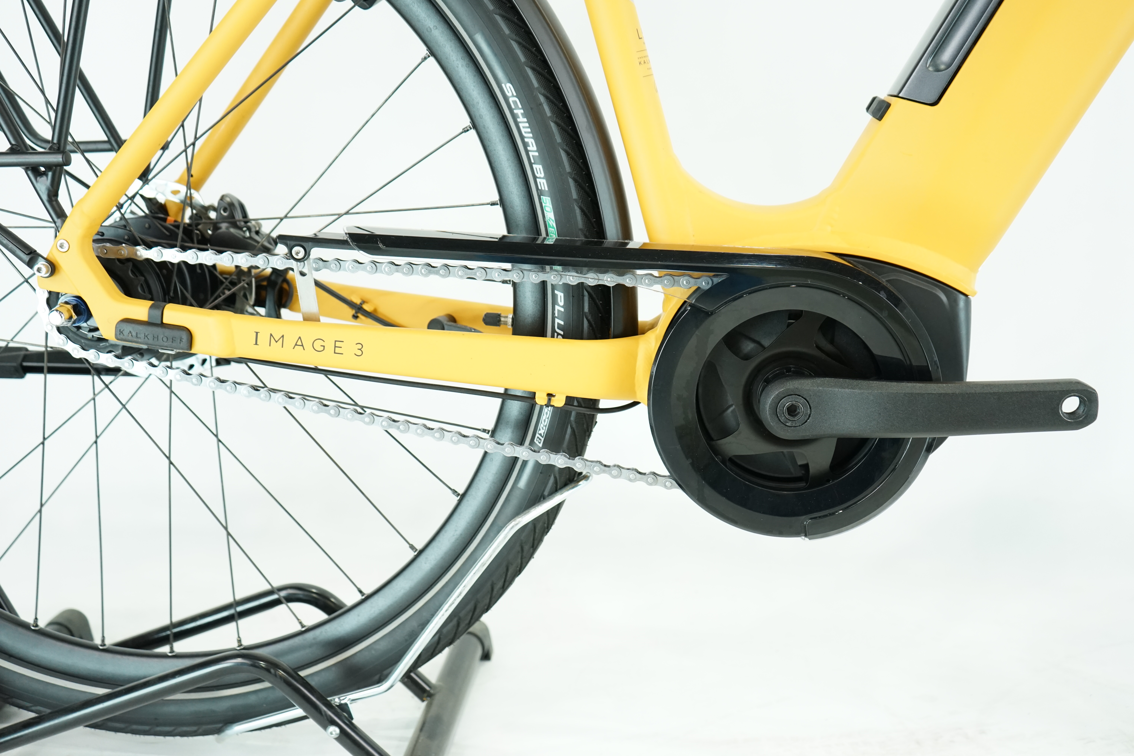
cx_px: 567
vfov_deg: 35.9
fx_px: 1165
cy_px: 378
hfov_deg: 51.9
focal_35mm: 37
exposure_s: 1/200
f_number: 4
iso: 1600
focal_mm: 37
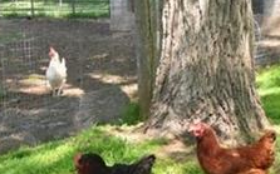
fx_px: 679
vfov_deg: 14.6
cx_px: 350
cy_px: 63
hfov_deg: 21.4
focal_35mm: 89
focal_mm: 19
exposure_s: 1/320
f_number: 9
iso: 640
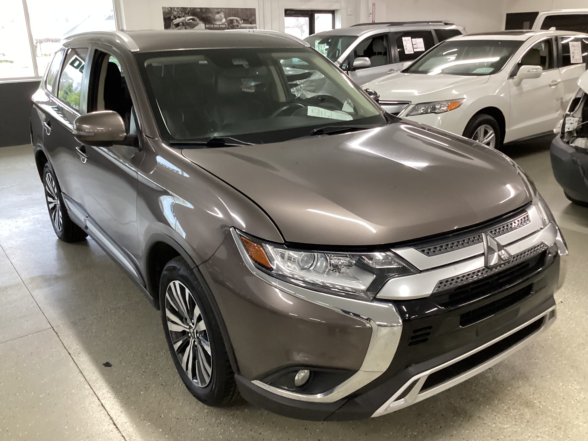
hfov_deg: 58.4
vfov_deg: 45.4
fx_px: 527
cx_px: 294
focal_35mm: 31
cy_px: 220
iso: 400
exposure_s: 1/60
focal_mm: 3.3
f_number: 2.4
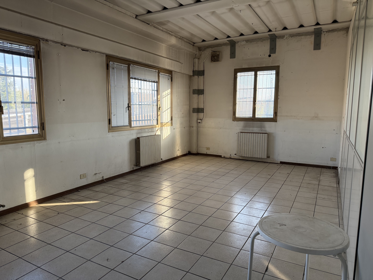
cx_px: 186
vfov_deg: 56.8
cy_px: 140
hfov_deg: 71.6
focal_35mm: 24
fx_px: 259
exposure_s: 1/240
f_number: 1.78
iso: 160
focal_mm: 6.76
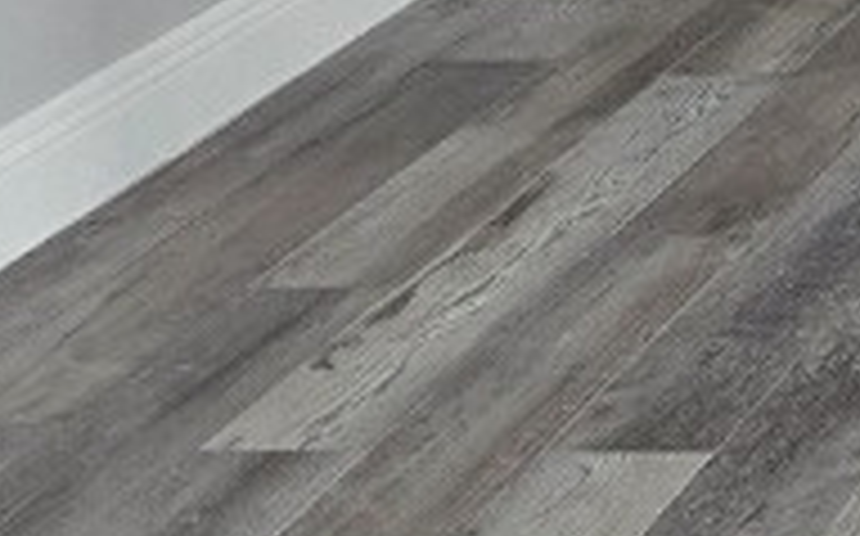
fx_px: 3068
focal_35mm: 131
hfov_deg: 13.0
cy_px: -914
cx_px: 1918
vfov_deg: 8.7
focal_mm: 6.3
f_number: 1.7
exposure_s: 1/120
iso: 200
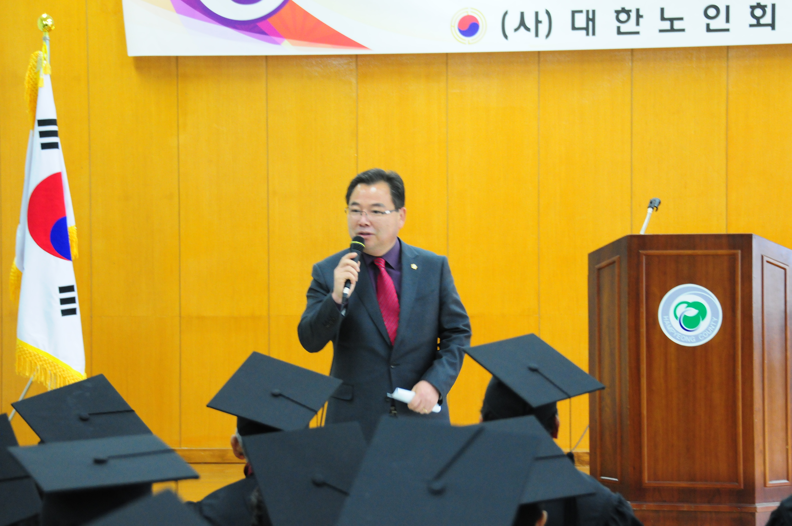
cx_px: 396
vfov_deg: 13.0
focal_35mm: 105
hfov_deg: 19.5
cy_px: 263
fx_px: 2307
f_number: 5
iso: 1600
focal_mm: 70
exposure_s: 1/50
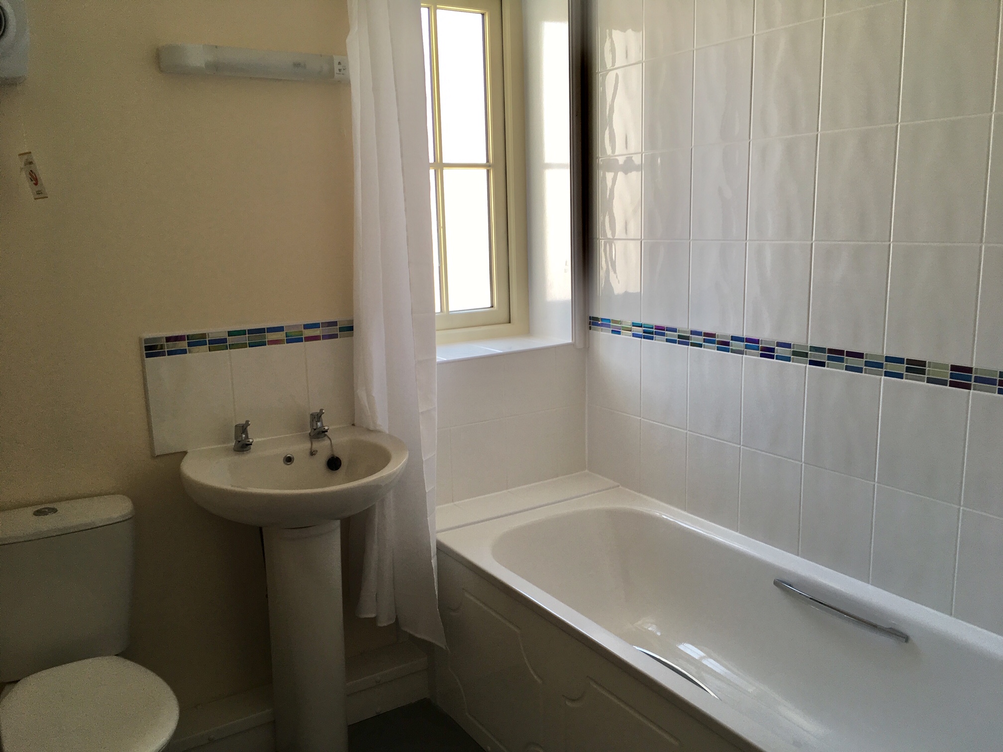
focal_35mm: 29
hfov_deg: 61.7
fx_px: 840
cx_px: 502
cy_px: 376
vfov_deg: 48.2
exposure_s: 1/50
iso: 25
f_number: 2.2
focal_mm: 4.15
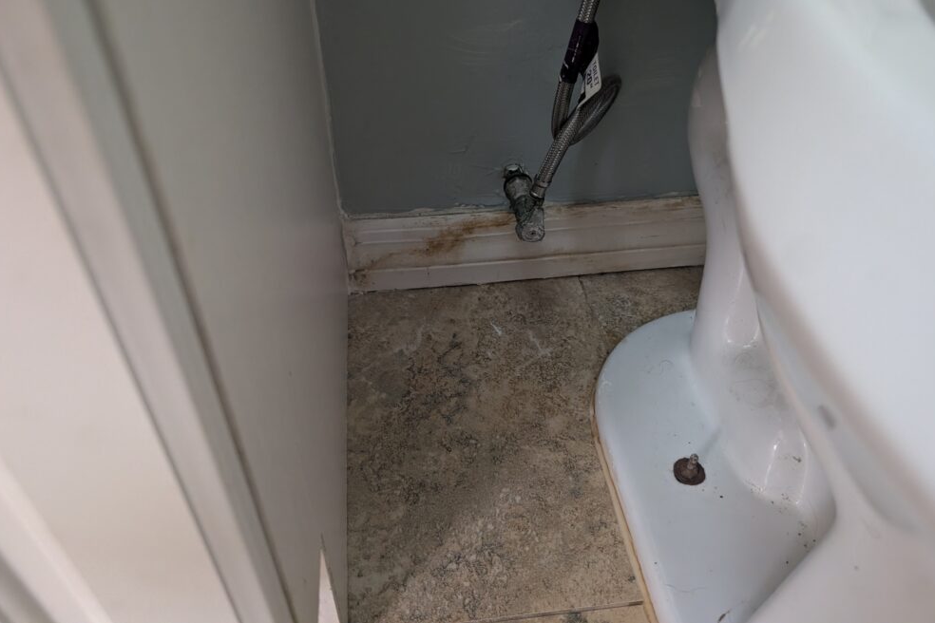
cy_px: 259
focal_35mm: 26
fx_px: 675
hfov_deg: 69.4
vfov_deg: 49.3
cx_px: 462
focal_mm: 6.9
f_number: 1.68
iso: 1799
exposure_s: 1/95.8
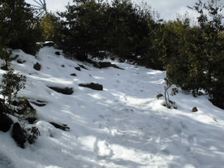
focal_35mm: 55
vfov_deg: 26.5
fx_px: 356
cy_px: 76
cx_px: 91
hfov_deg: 34.8
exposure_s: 1/640
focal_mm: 6.9
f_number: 4.2
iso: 100
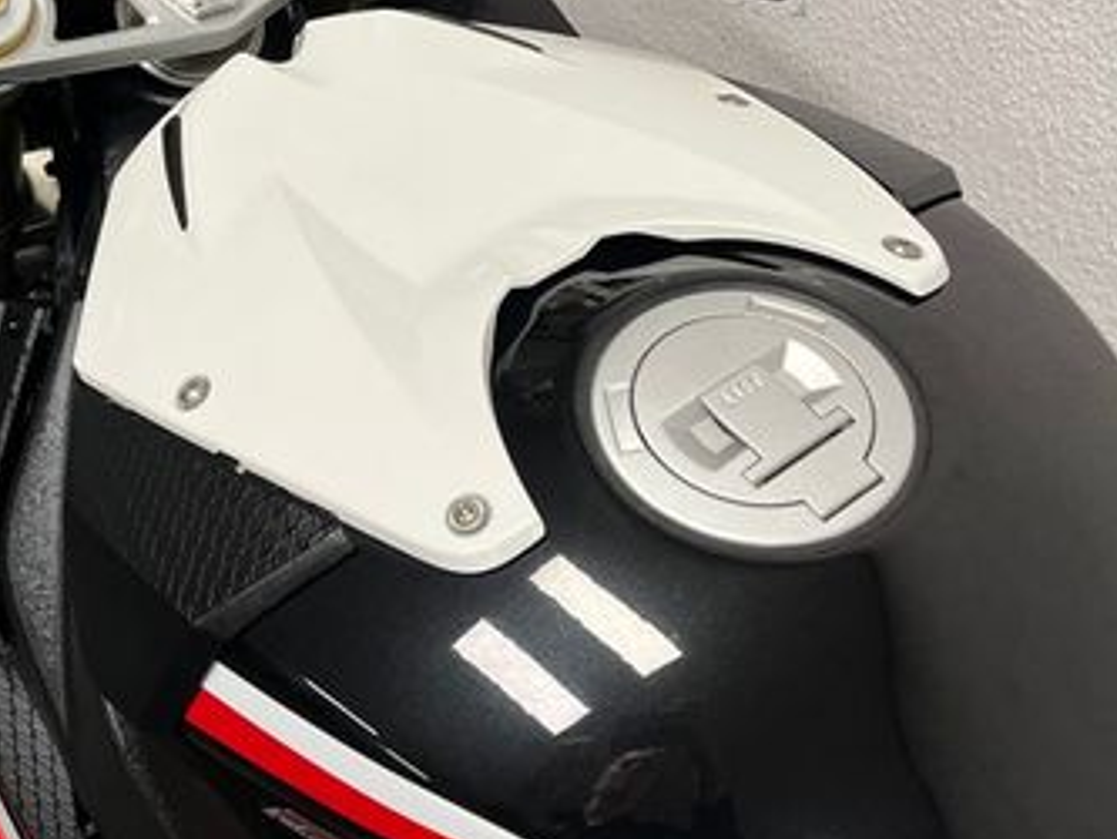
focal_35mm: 50
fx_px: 1614
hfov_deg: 37.7
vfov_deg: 28.9
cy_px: 262
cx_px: 369
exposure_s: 1/100
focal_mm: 5.1
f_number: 1.6
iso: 125
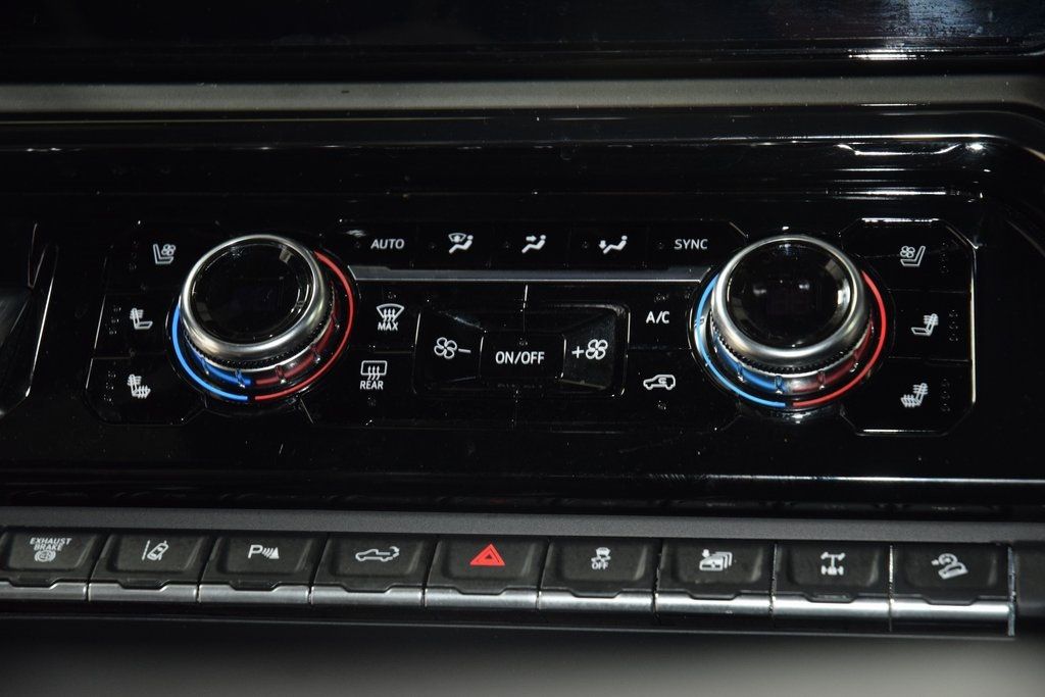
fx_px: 3048
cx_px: 522
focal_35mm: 105
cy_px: 348
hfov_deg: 19.5
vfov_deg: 13.0
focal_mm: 70
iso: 1600
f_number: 4.5
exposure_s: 1/20
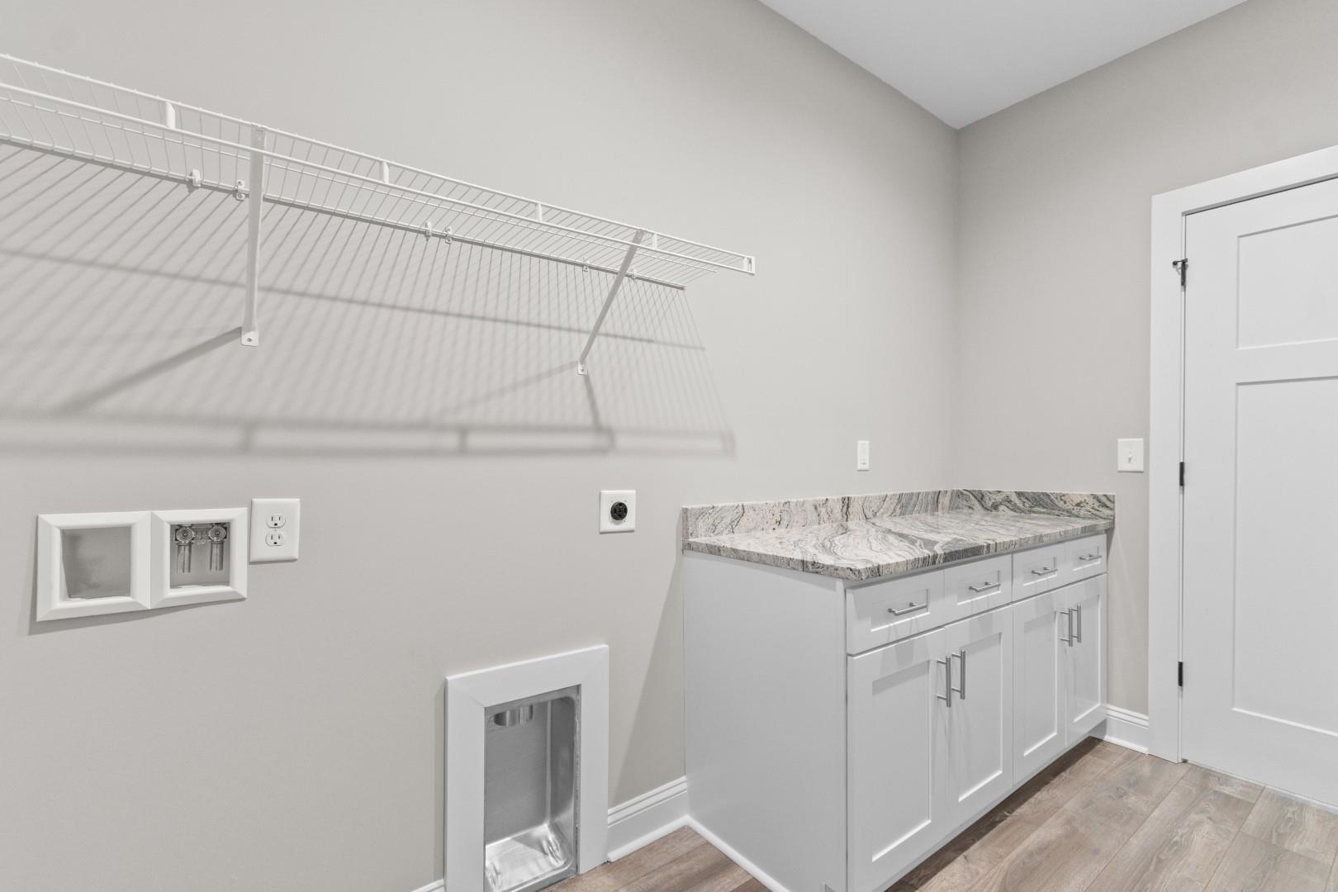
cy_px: 446
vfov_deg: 77.3
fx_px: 557
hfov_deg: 100.4
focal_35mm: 15
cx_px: 669
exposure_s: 1/2
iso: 100
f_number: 4.5
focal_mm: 10
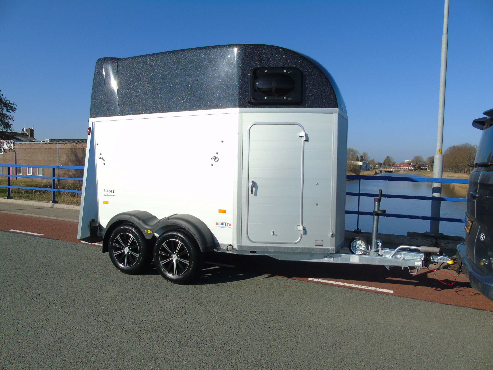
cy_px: 185
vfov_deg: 54.9
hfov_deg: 69.4
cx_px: 246
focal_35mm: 25
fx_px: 356
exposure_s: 1/1000
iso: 80
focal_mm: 4.4
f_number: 3.8
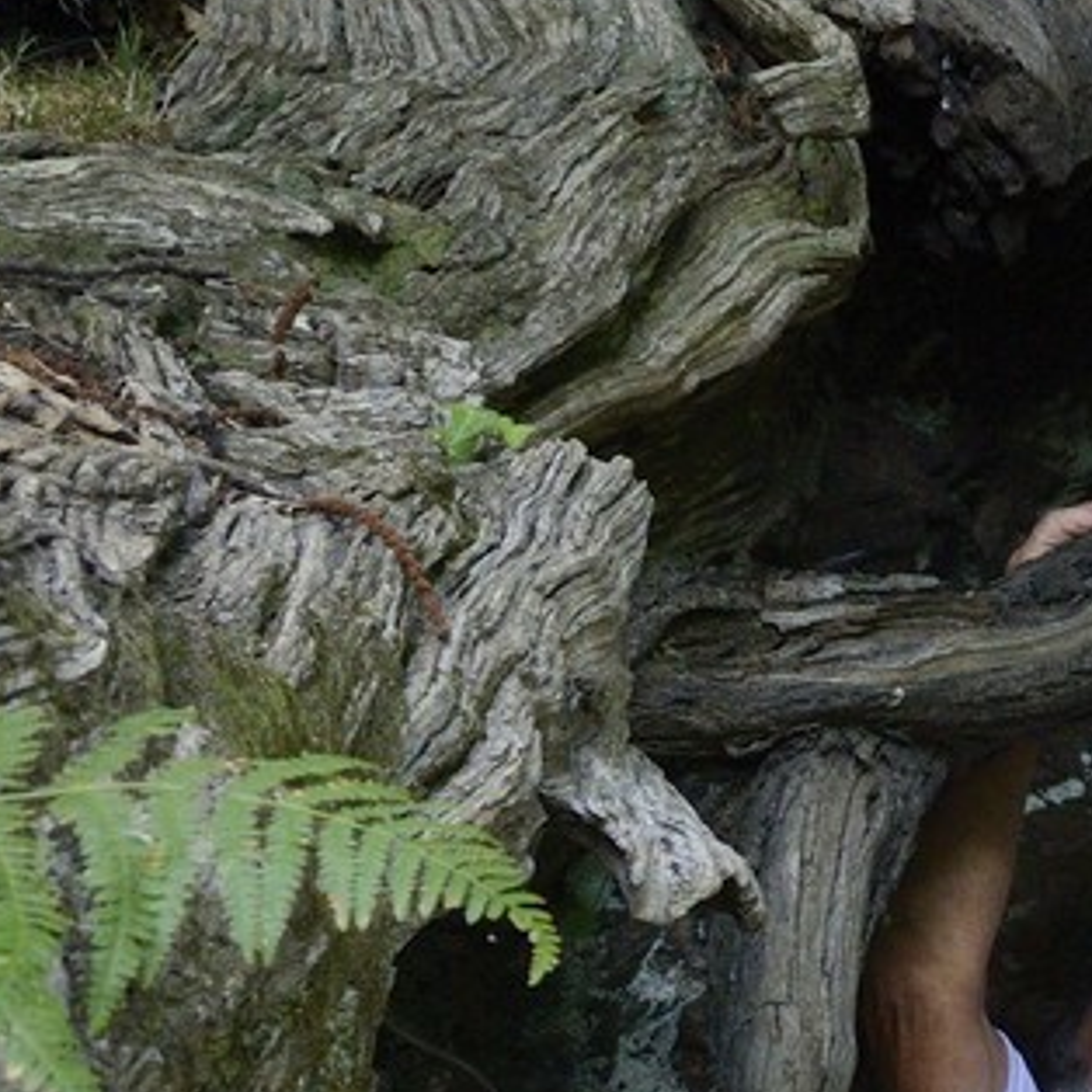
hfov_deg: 12.7
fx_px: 3712
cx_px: 2678
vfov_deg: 16.7
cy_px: 463
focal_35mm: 104
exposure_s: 1/60
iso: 1600
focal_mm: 24
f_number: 7.1
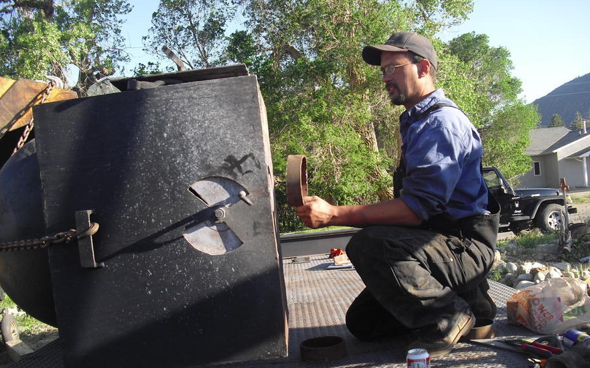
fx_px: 627
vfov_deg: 32.7
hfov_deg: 50.4
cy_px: 214
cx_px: 298
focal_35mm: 39
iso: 100
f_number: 3.1
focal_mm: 6.3
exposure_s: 1/320
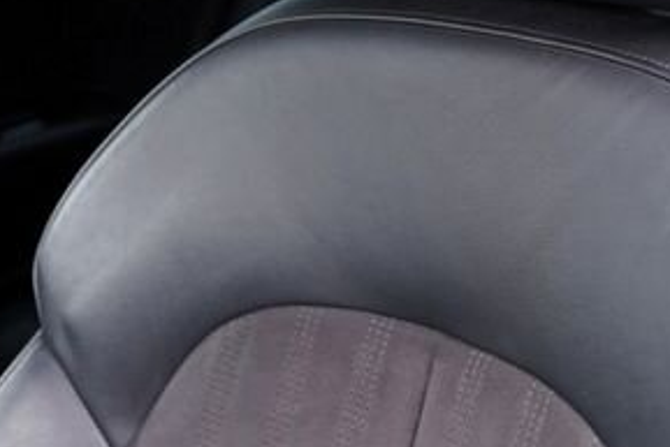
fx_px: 1583
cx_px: 202
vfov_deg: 16.1
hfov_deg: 23.7
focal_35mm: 85
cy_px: 237
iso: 200
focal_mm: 24
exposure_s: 1/30
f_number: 2.8
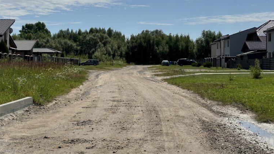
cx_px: 109
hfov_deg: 29.7
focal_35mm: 71
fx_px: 516
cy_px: 49
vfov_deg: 16.9
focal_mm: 6.86
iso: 64
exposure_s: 1/12048
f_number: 1.78
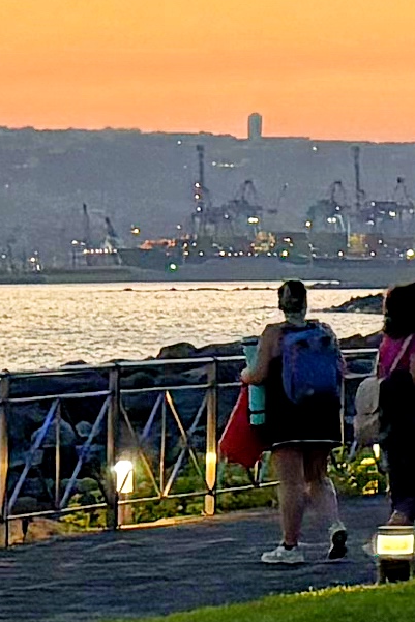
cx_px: 1133
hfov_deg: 5.1
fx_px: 4441
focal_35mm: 257
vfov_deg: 7.9
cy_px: -118
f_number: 1.6
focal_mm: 5.96
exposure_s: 1/121
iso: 125
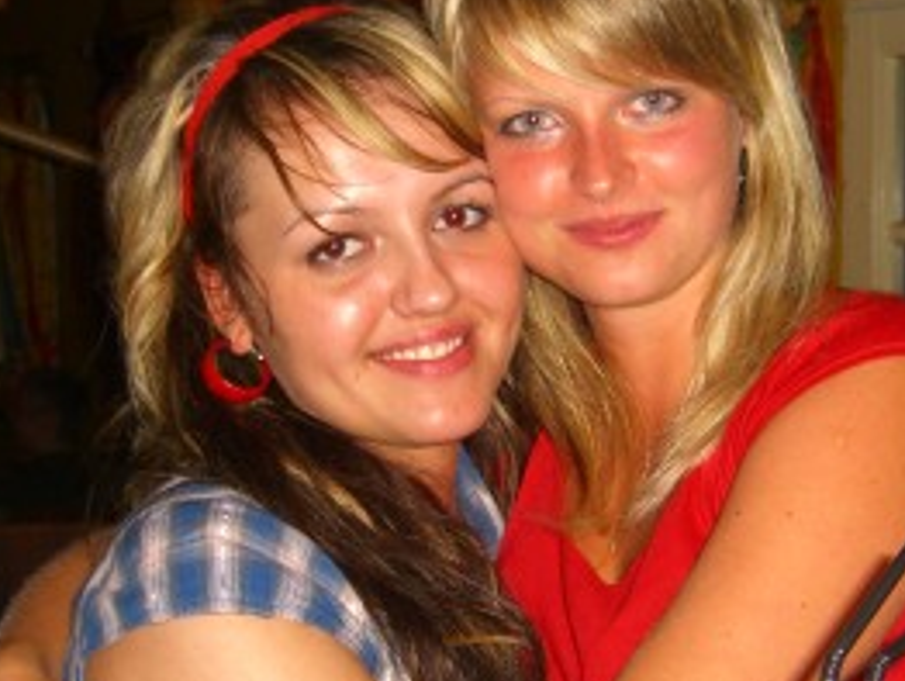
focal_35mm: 87
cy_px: 432
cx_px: 539
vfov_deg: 17.0
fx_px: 2277
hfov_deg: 22.5
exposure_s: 1/60
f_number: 2.8
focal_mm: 7.9
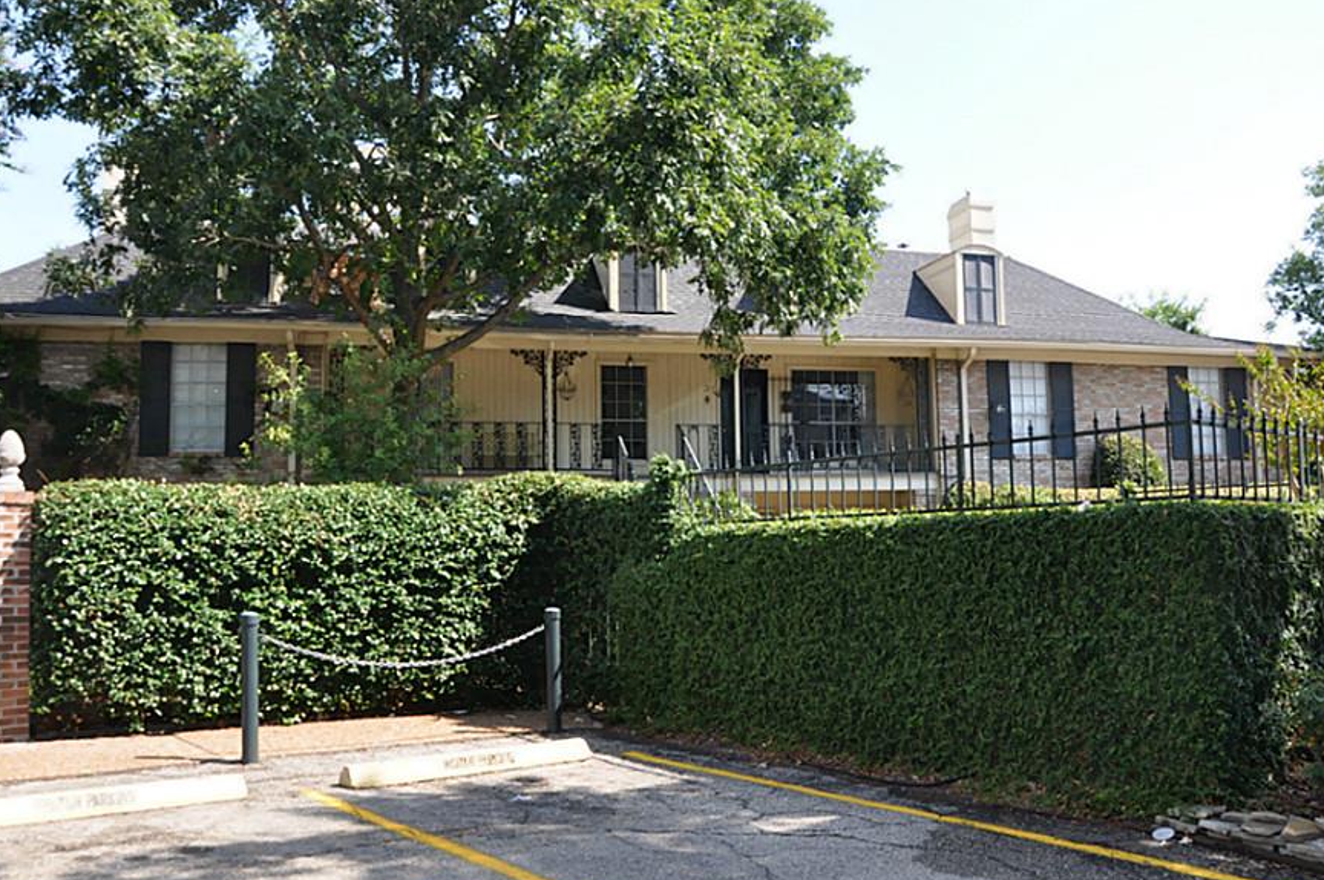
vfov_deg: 41.0
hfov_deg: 58.8
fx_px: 1176
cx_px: 679
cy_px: 438
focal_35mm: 32
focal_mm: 18
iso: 200
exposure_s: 1/200
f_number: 7.1
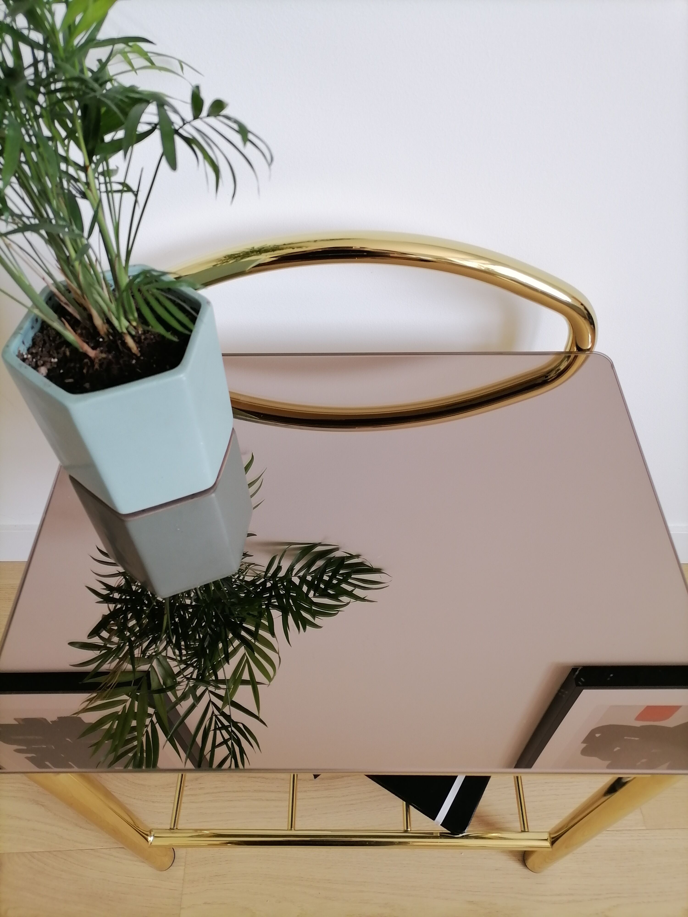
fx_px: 689
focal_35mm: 26
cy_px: 458
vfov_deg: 67.3
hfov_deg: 53.1
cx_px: 344
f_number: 1.8
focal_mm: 5.4
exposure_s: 1/33.3
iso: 80
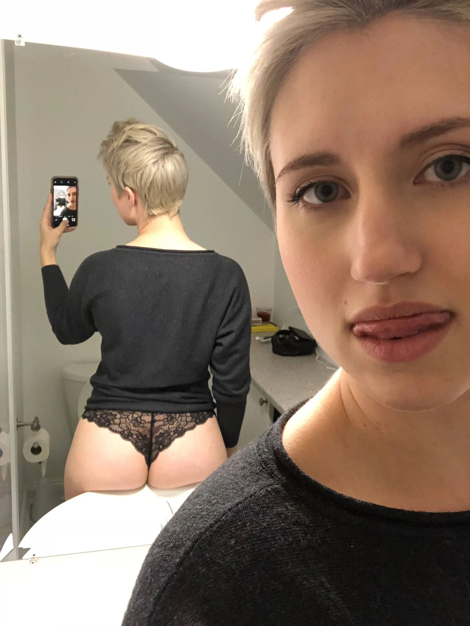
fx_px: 579
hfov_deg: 44.2
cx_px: 235
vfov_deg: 56.8
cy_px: 313
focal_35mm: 32
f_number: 2.2
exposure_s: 1/40
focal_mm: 2.87
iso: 320
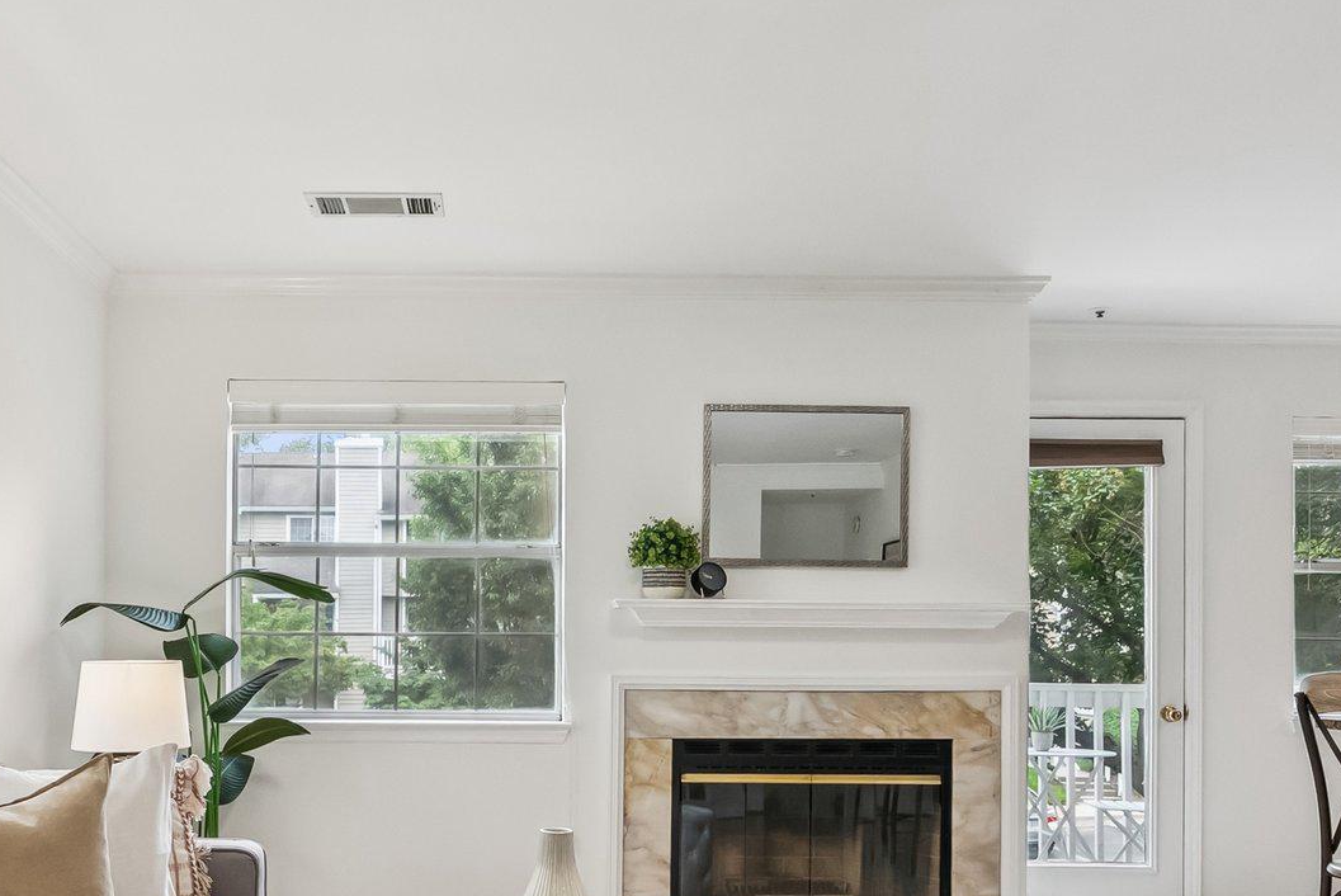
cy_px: 718
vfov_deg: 40.6
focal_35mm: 31
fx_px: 1155
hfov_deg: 59.2
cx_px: 473
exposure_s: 1/125
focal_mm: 16
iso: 2500
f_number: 6.3
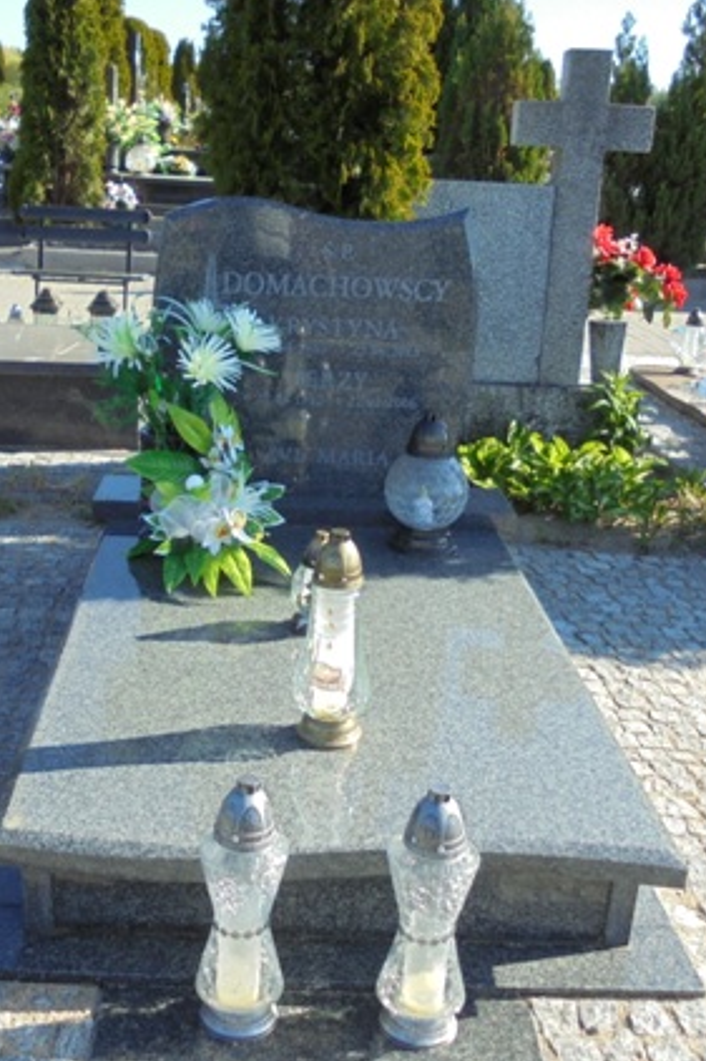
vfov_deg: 47.4
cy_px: 543
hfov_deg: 32.4
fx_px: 1207
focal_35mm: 41
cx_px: 256
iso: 100
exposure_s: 1/320
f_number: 3.5
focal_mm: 4.6
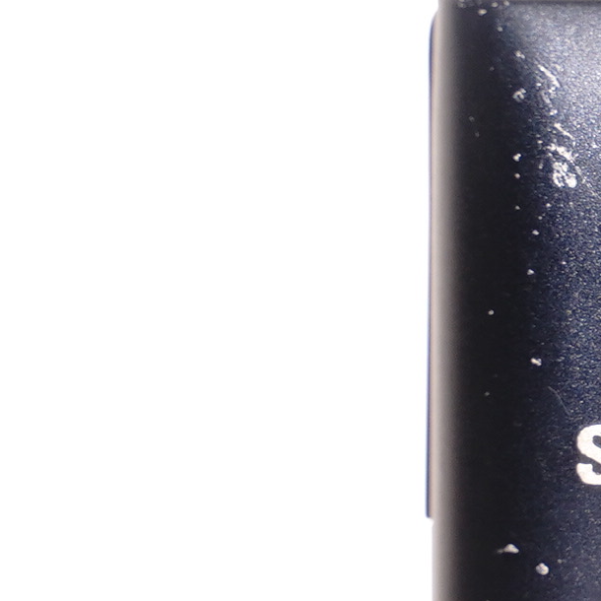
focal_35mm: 243
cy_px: 354
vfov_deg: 7.2
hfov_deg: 7.0
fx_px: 4773
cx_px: 1157
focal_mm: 58
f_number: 5
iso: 500
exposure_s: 1/100
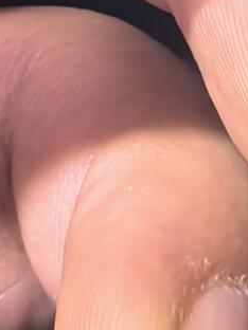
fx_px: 1490
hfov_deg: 9.2
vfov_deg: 10.0
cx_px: -153
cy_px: -613
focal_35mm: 156
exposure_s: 1/200
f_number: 2.2
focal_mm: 1.95
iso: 125
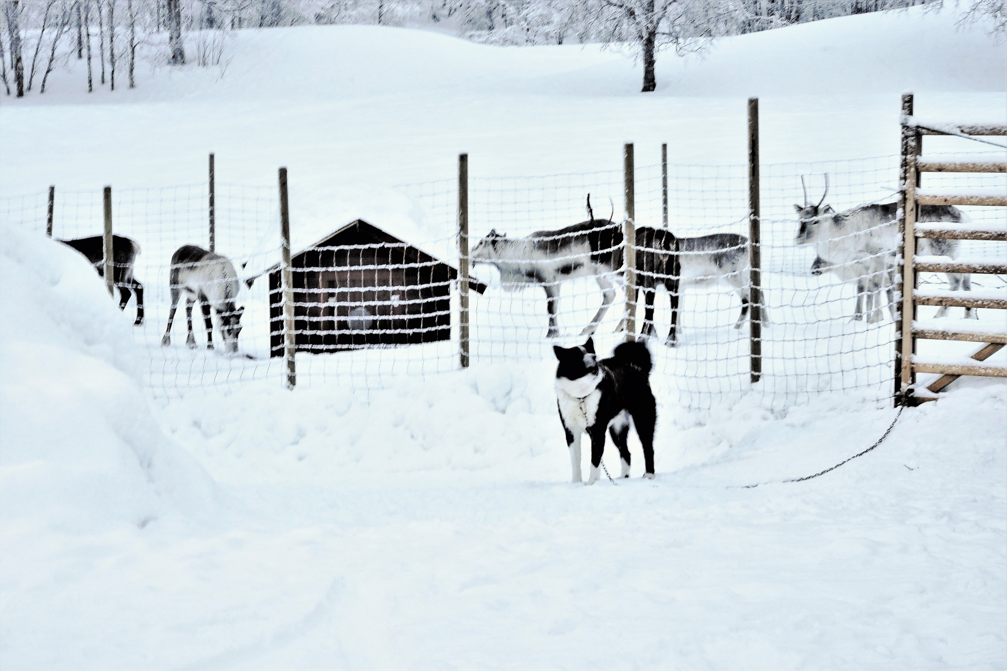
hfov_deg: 15.6
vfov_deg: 10.5
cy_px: 336
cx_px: 504
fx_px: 3664
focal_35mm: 131
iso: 400
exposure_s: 1/13
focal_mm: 47.94
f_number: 9
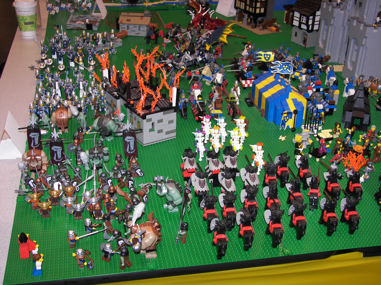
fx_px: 528
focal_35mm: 48
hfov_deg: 39.7
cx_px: 190
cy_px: 142
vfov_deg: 30.3
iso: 64
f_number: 2.8
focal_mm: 8
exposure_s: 1/30
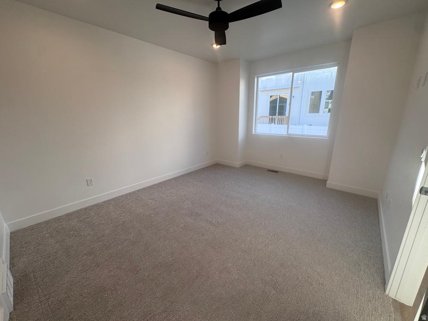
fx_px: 173
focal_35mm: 14
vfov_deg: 85.7
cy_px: 160
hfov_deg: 102.1
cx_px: 214
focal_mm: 2.22
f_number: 2.2
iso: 40
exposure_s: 1/141
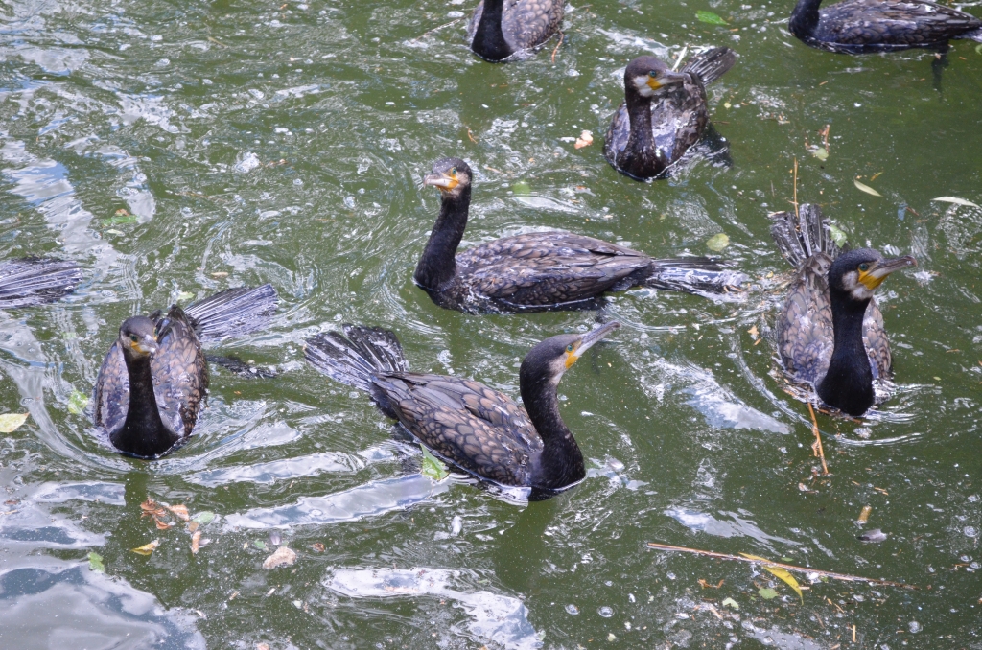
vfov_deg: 16.5
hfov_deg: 24.7
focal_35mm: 82
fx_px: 2246
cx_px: 491
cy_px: 325
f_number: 5.6
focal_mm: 55
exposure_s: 1/500
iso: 1400
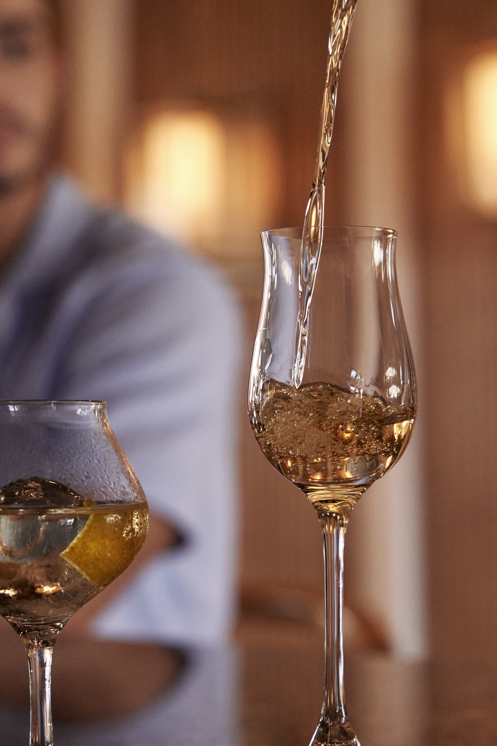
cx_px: 166
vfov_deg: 20.8
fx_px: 2029
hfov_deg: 13.9
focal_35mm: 98
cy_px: 416
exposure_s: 1/1000
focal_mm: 70
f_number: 4.5
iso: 2000
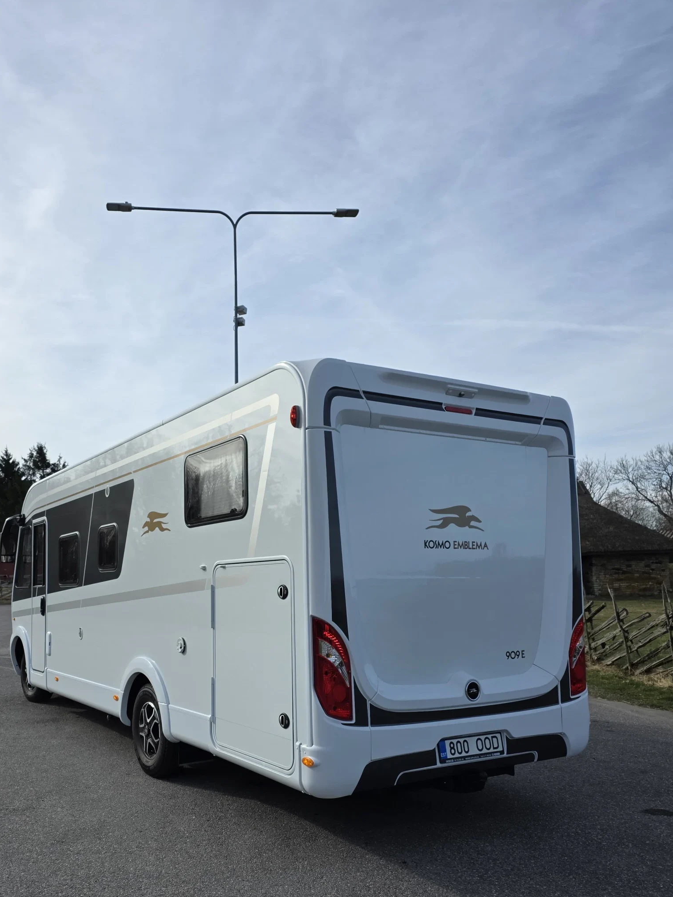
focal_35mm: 29
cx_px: 256
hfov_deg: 47.8
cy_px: 547
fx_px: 752
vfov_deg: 61.0
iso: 80
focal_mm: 6.3
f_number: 1.7
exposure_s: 1/6574
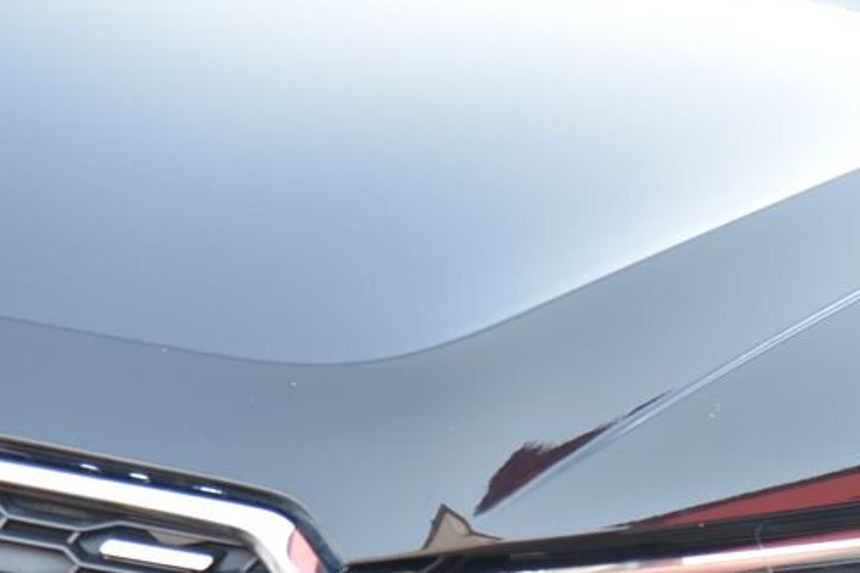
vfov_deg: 5.5
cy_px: 575
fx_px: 5972
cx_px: 734
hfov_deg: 8.2
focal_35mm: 250
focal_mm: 120
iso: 500
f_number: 4
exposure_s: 1/50
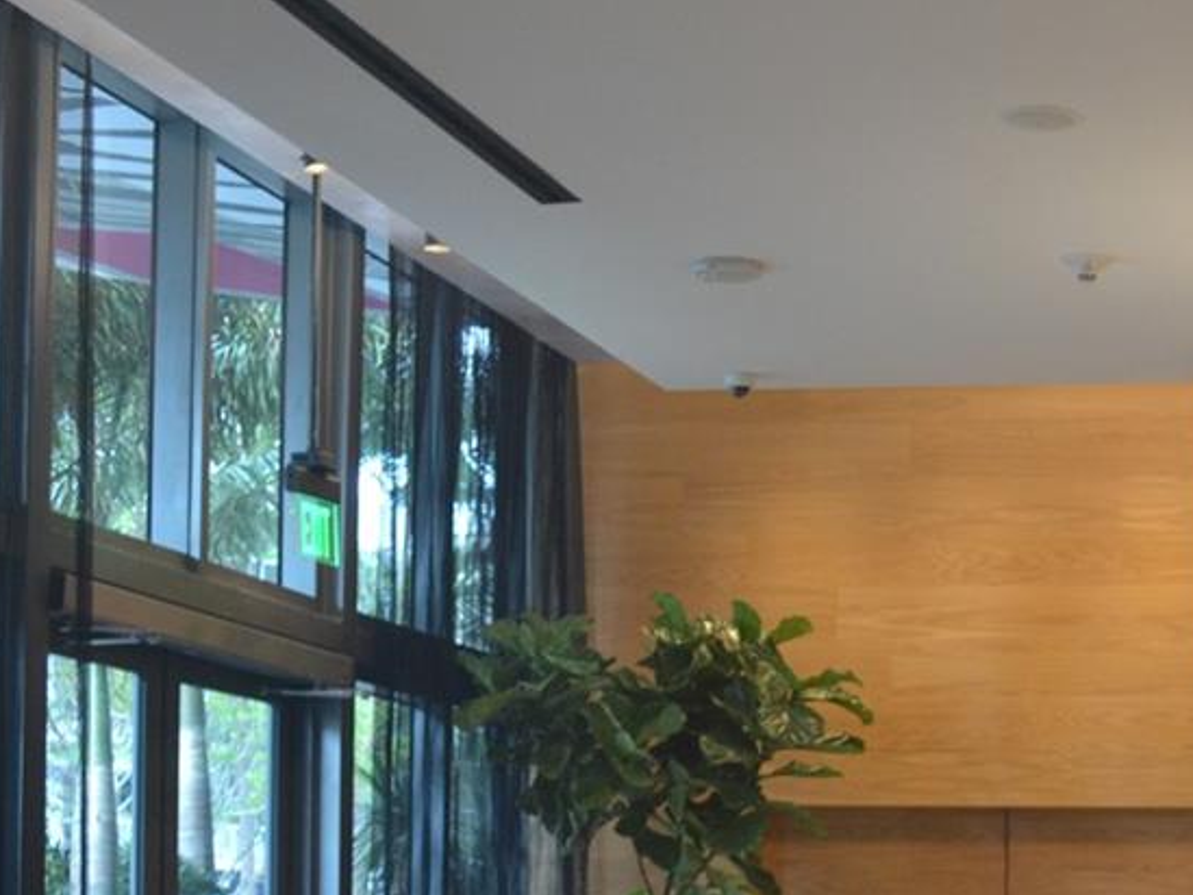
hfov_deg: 22.2
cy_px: 1049
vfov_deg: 16.9
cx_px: 1245
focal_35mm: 84
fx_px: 2896
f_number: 5
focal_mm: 20
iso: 560
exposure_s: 1/30
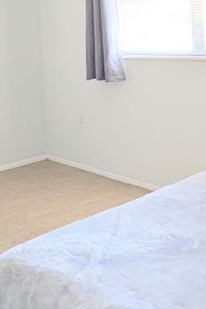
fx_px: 428
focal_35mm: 50
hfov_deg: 26.8
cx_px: 142
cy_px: 17
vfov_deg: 36.5
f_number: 1.7
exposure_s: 1/53.7
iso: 81
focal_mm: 2.02
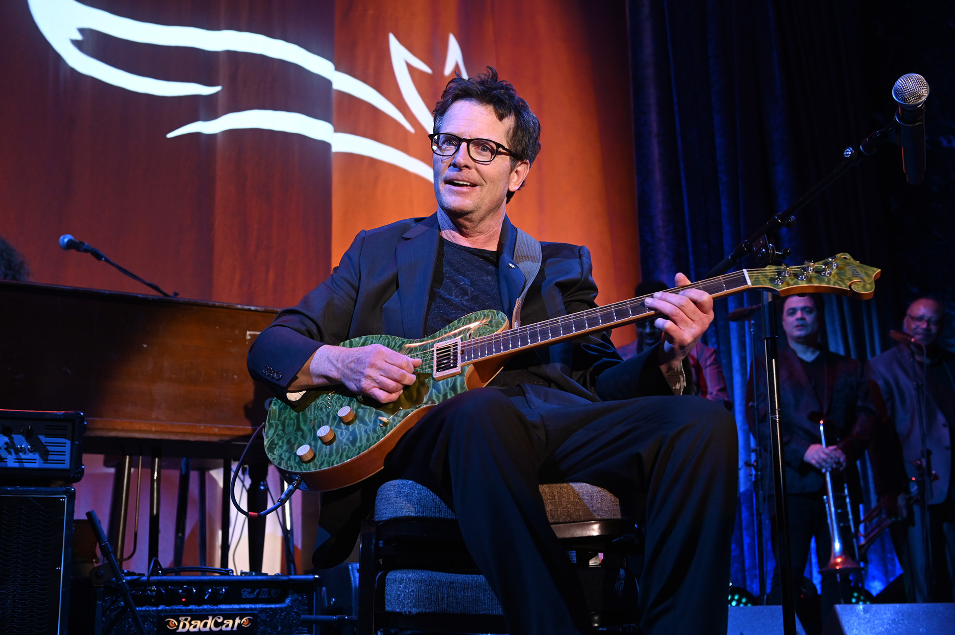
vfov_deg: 28.0
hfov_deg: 41.1
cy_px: 318
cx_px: 478
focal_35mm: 48
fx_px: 1272
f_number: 5
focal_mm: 48
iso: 2000
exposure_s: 1/250
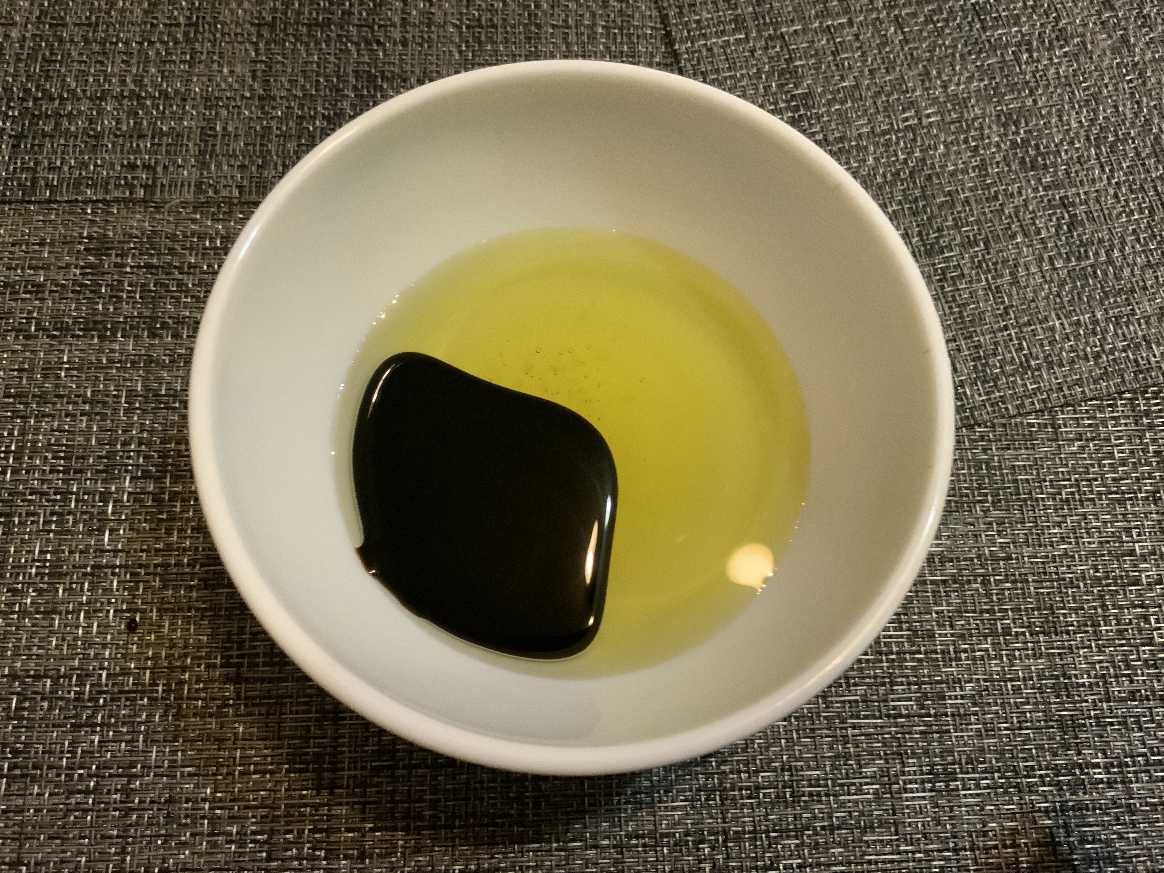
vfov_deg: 48.2
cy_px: 436
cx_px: 582
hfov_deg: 61.7
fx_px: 975
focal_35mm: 29
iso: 400
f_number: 1.8
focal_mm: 3
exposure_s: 1/25
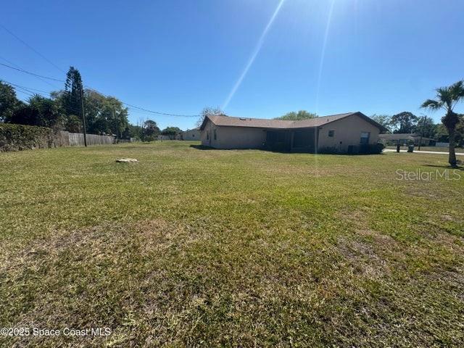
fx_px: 188
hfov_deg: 102.1
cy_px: 174
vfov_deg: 85.7
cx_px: 232
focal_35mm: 14
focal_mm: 2.22
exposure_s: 1/1832
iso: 40
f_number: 2.2
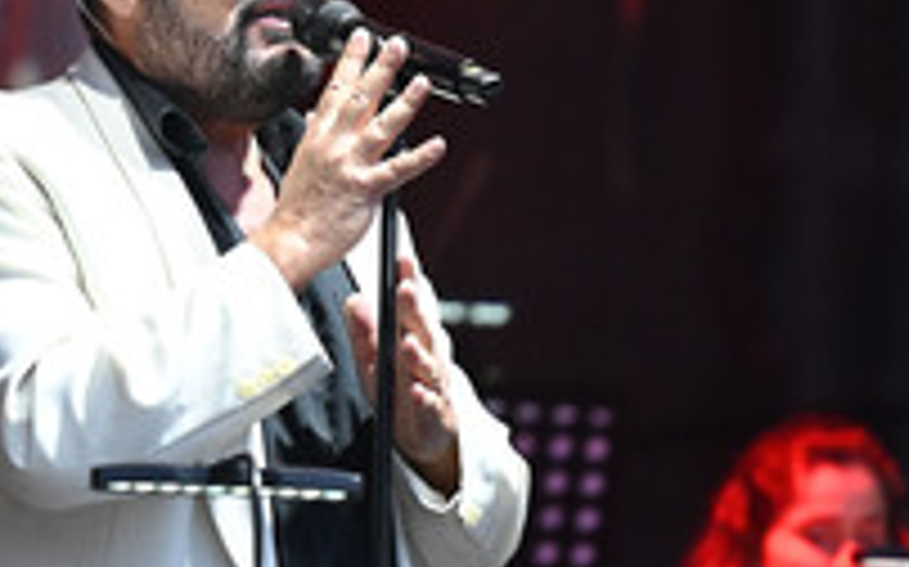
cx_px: 223
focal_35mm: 454
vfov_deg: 2.9
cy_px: 315
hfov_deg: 4.6
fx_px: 11241
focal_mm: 200
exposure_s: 1/250
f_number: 2.8
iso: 2800
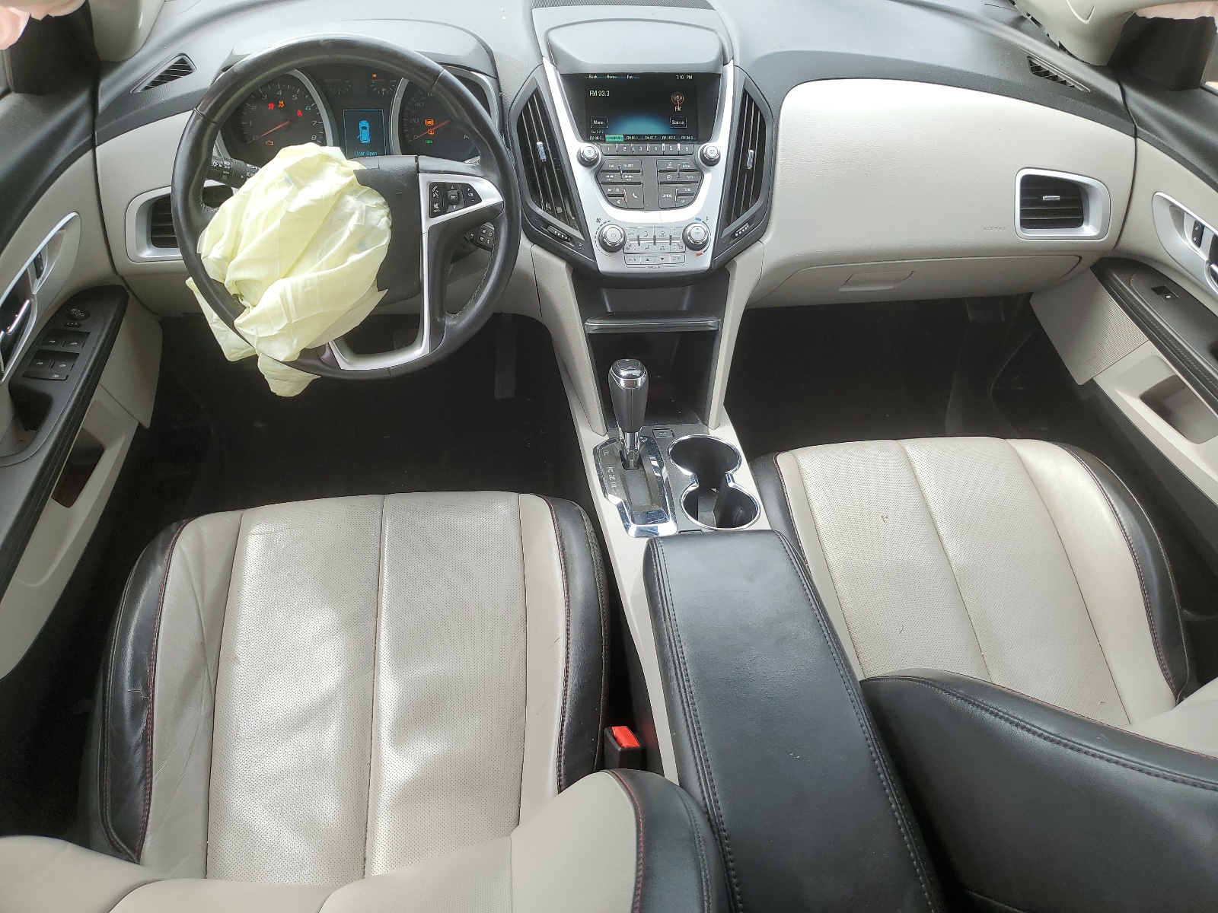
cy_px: 456
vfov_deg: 53.1
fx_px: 915
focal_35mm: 26
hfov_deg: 67.3
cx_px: 609
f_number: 1.5
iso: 50
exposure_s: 1/357
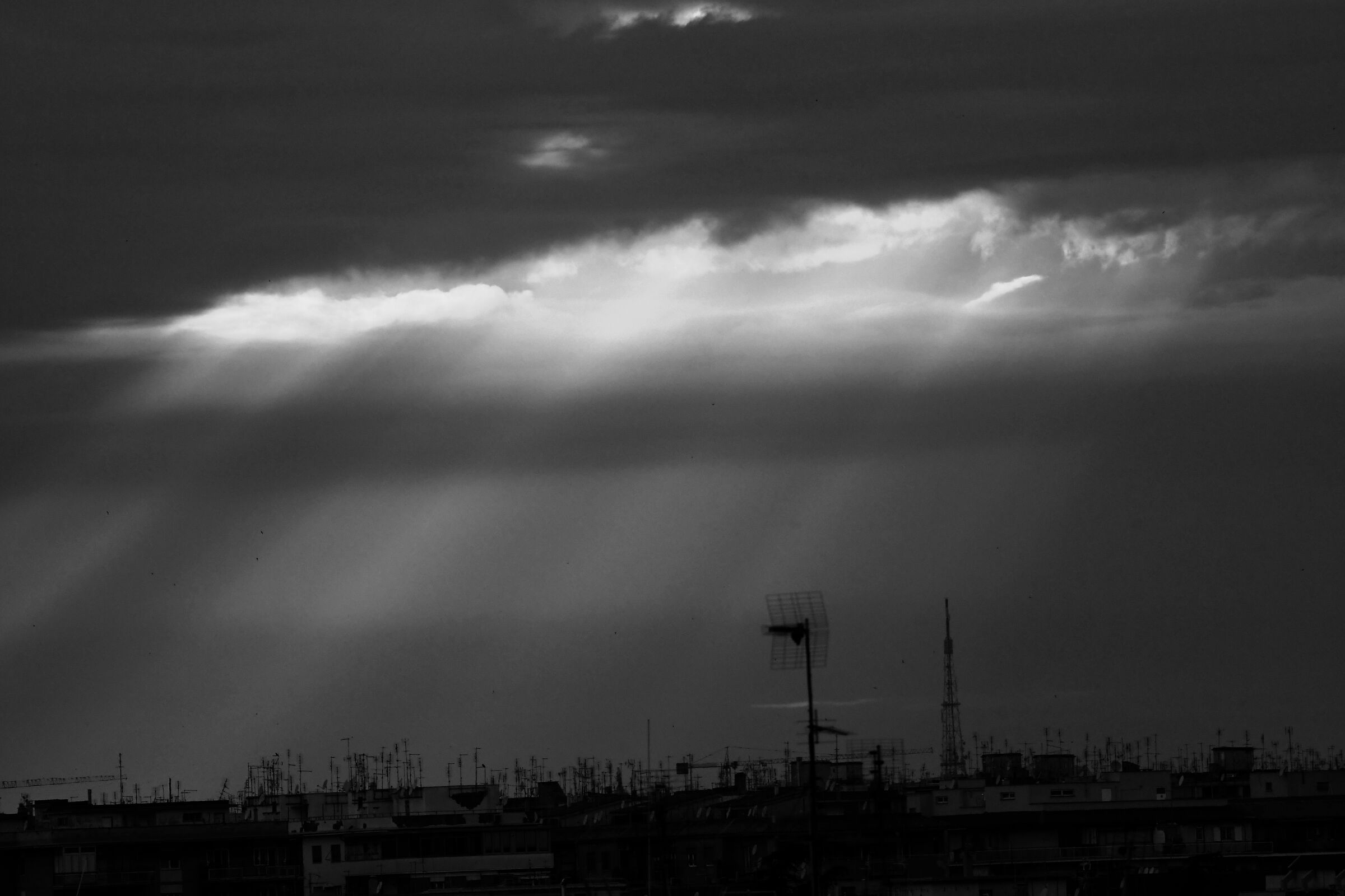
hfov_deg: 4.9
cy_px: 448
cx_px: 672
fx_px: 15690
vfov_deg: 3.3
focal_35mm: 420
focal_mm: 280
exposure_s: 1/800
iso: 2500
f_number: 14
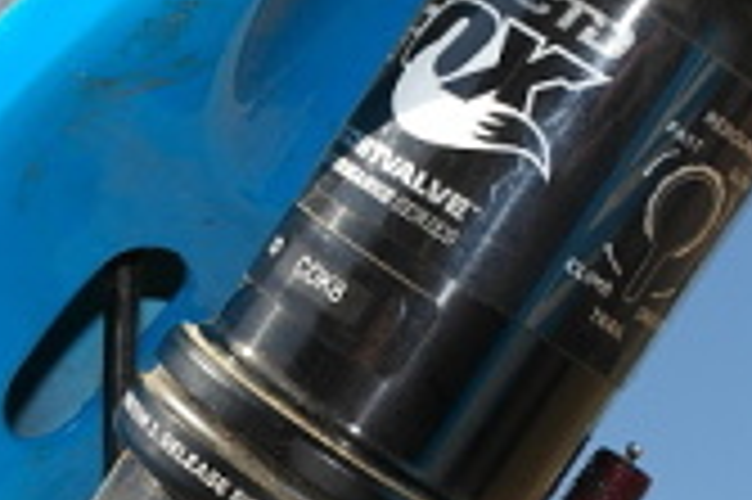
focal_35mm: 113
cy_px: 417
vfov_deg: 12.0
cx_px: 113
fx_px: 2358
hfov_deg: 17.9
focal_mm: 19
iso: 100
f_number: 7.1
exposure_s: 1/125
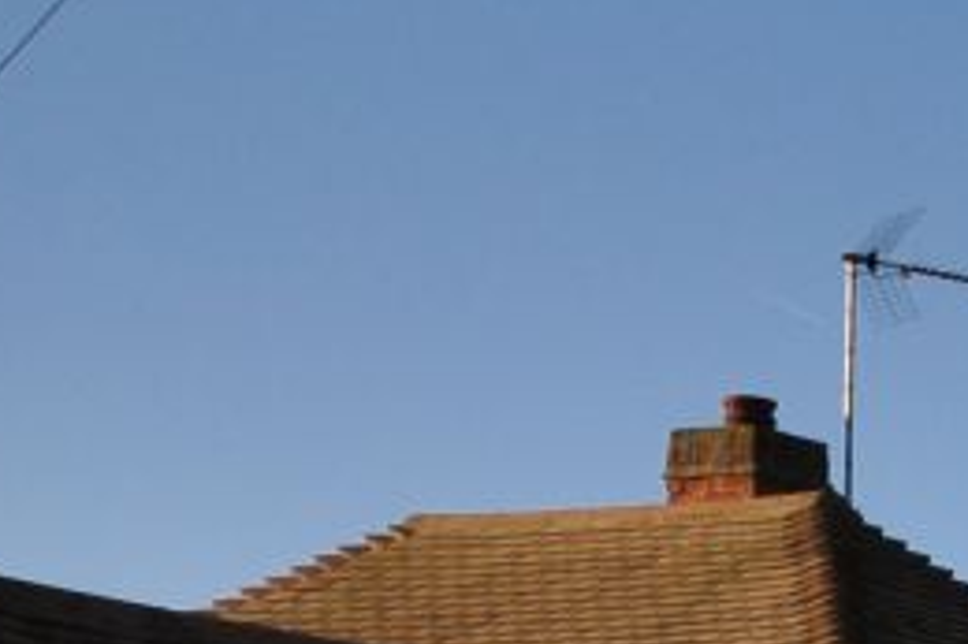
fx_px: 4742
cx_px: 3057
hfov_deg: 9.0
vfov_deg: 7.6
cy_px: 1050
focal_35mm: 176
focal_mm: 17
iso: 200
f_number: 10
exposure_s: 1/250
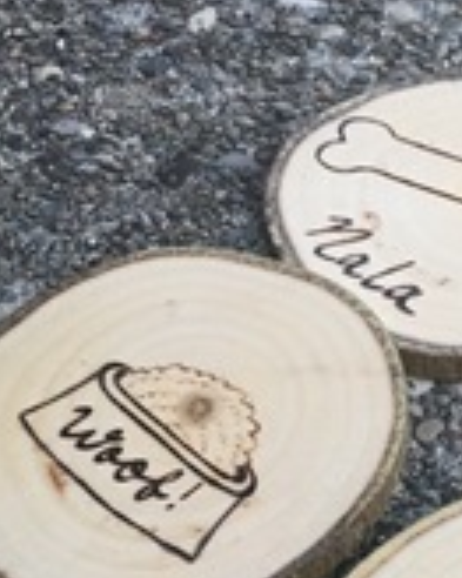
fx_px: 1061
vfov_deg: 29.8
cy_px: 465
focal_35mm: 62
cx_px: 543
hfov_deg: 22.7
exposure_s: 1/30
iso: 125
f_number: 2.2
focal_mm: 4.15
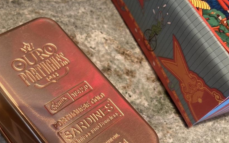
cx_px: 65
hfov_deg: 45.0
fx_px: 268
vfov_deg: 29.2
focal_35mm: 43
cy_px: 114
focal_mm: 3.99
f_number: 1.8
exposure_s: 1/120
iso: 64
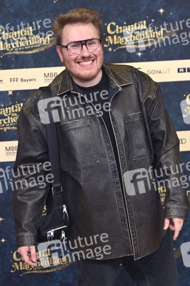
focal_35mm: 49
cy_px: 143
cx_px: 95
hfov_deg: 27.5
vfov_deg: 40.4
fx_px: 389
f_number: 2.8
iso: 250
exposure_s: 1/160
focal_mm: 49
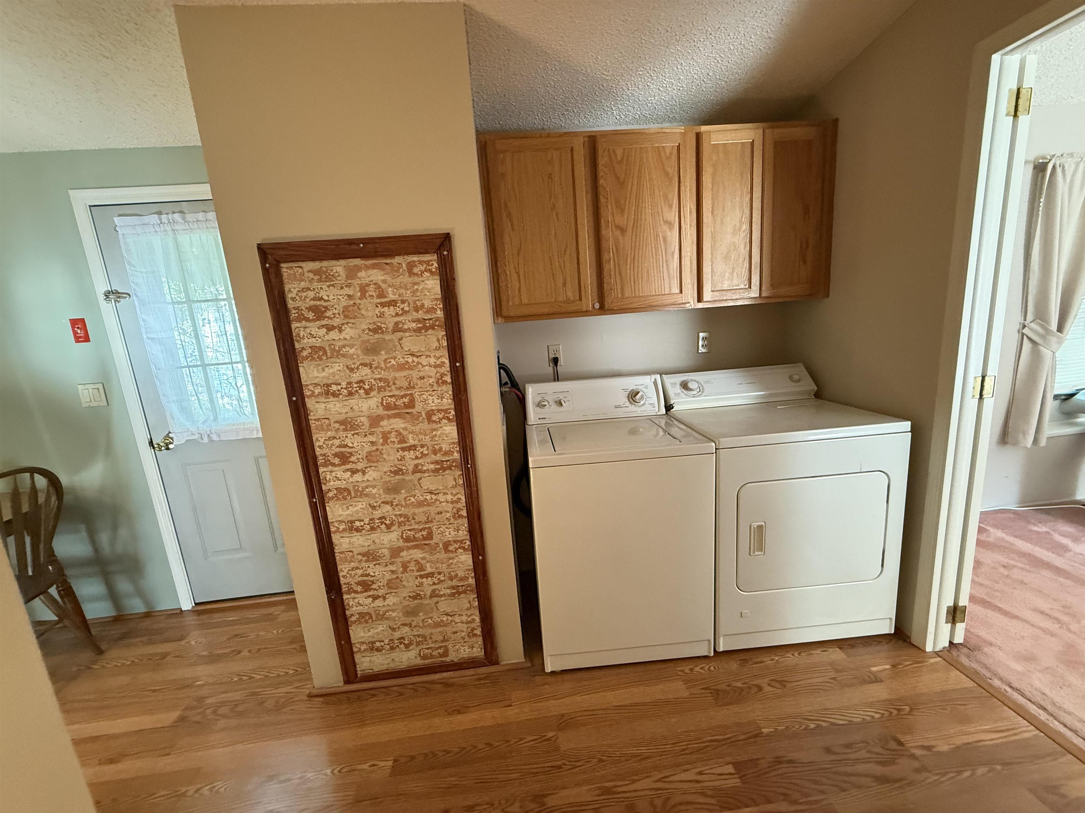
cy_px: 406
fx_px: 439
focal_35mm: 14
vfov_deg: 85.7
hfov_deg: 102.1
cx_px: 542
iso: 500
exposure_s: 1/60
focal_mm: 2.22
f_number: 2.2
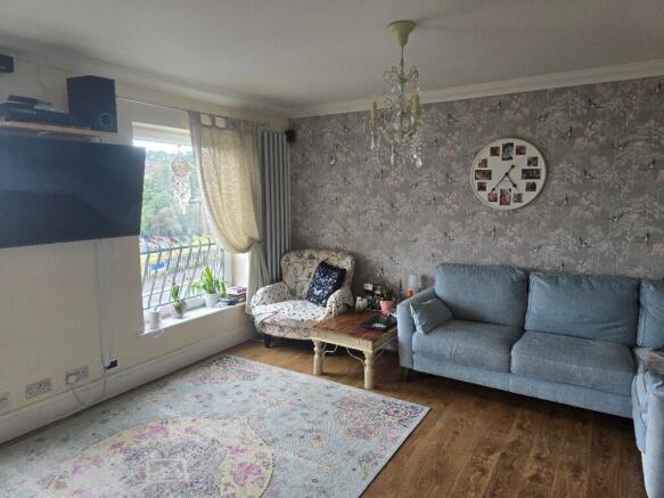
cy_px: 249
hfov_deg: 73.9
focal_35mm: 23
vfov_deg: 58.9
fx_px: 441
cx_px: 332
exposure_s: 1/180
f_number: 1.7
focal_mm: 6.3
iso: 100
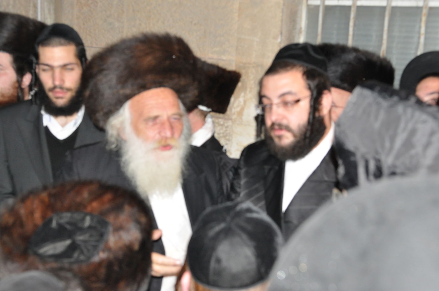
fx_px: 566
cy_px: 146
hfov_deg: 42.4
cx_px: 220
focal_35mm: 46
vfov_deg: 28.9
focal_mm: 31
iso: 2000
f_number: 5
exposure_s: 1/60
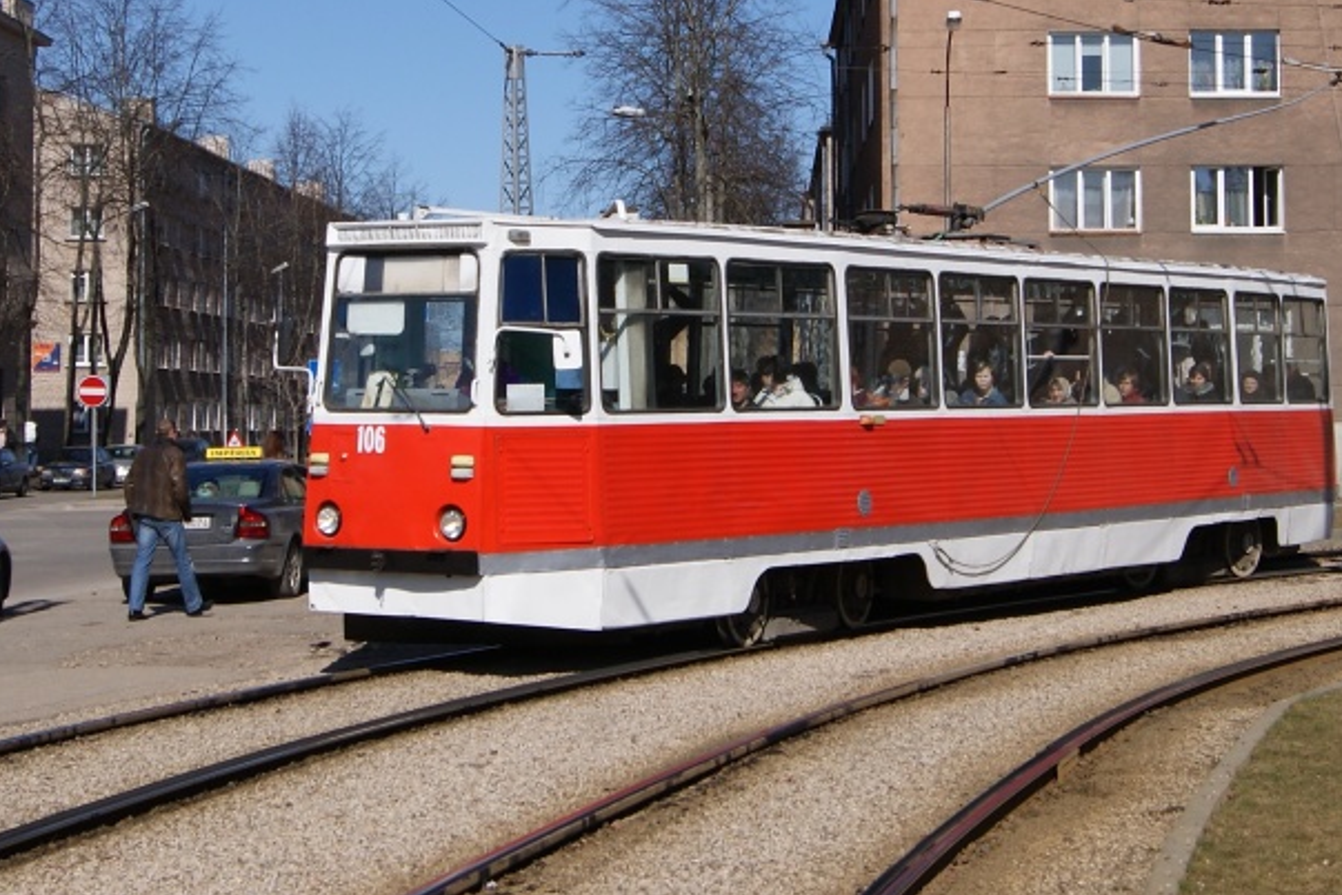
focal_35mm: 61
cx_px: 795
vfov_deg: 22.1
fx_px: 2274
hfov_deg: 32.8
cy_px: 237
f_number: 8
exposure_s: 1/400
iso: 100
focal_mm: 24
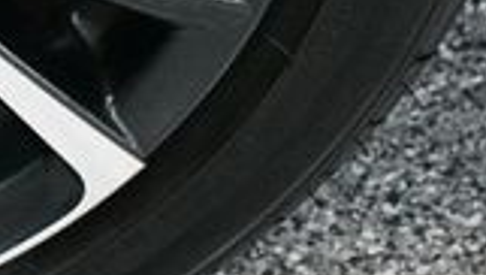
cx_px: -392
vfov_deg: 4.3
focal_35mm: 279
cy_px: -196
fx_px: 3600
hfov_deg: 7.5
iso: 3200
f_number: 4.5
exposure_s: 1/100
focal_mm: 45
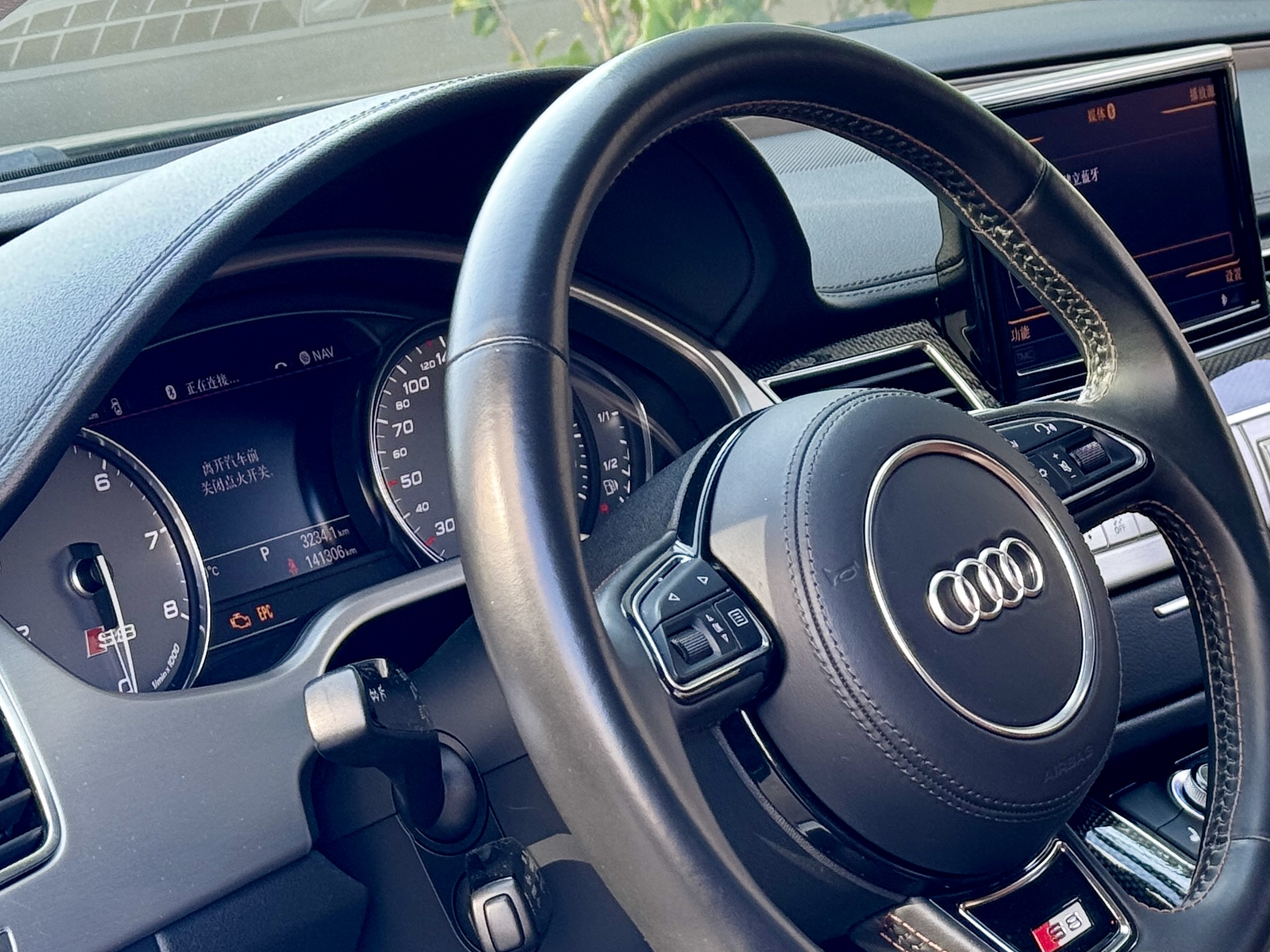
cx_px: 1007
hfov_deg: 18.9
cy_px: 401
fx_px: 3779
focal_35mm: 103
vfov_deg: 14.4
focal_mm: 6.76
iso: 80
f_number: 1.78
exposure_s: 1/157
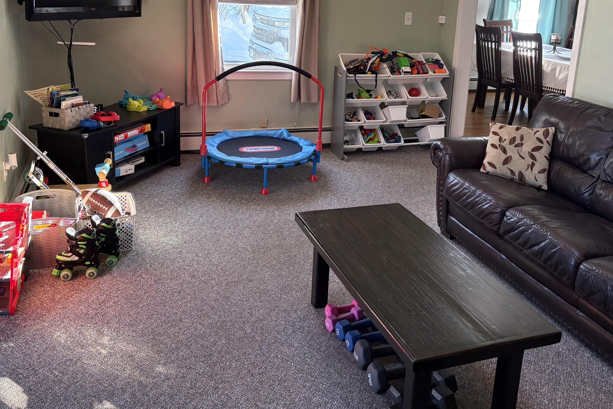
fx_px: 596
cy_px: 124
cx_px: 352
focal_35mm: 35
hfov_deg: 54.2
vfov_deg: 37.3
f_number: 1.6
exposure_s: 1/120
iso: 250
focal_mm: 5.96
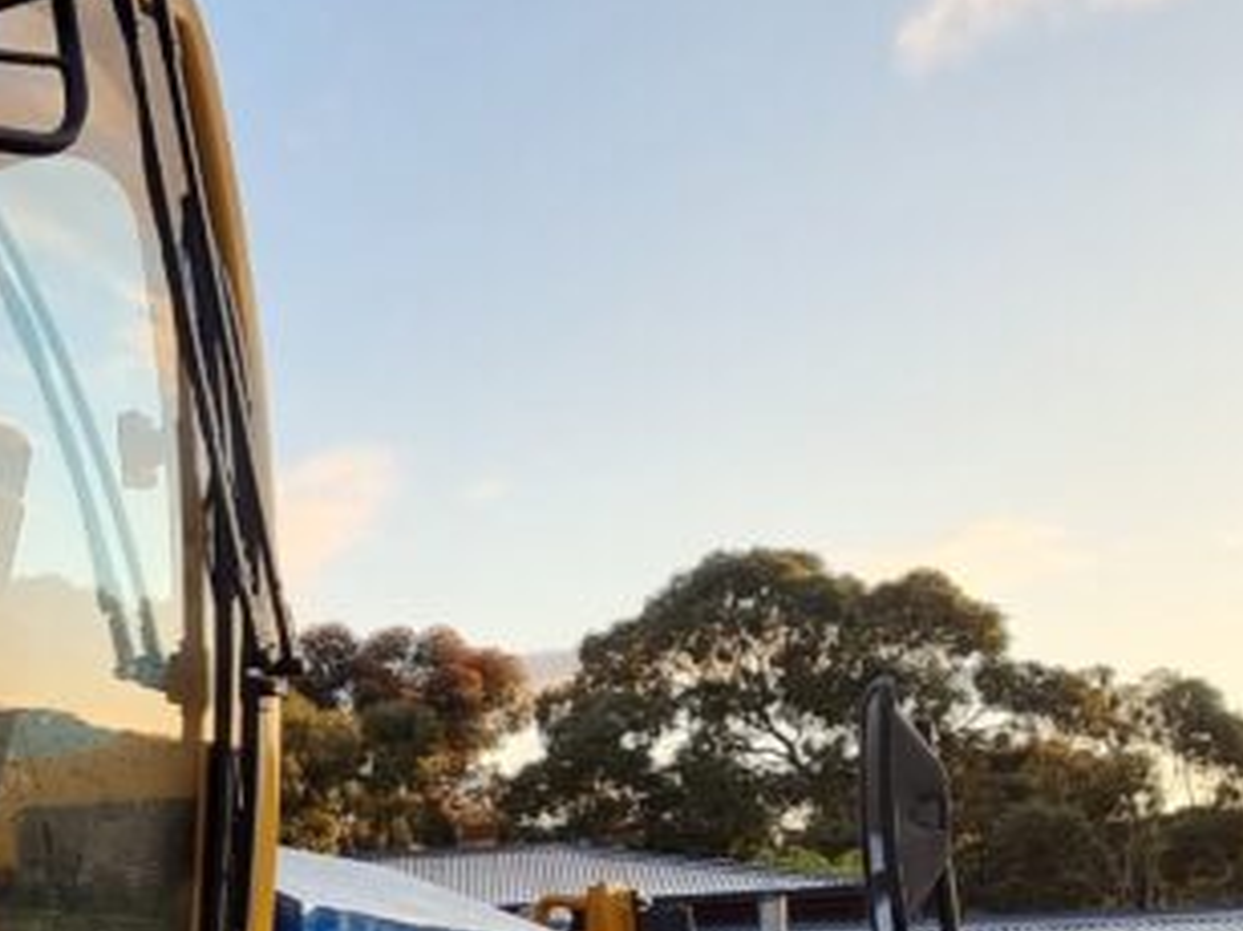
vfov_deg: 17.9
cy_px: 951
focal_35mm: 80
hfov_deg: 20.1
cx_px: -749
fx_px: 2872
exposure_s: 1/159
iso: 50
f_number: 1.8
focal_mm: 6.7
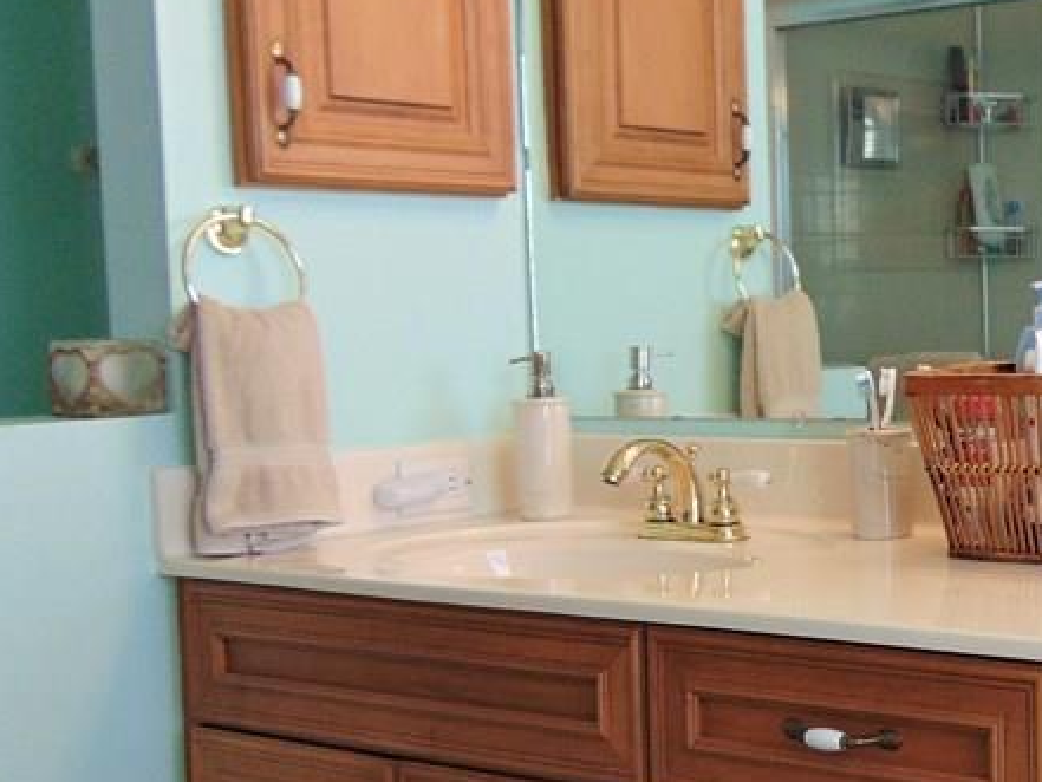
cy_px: 465
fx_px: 1746
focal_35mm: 58
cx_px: 1035
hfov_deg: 30.9
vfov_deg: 25.2
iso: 80
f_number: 3
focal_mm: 4.5
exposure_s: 1/60
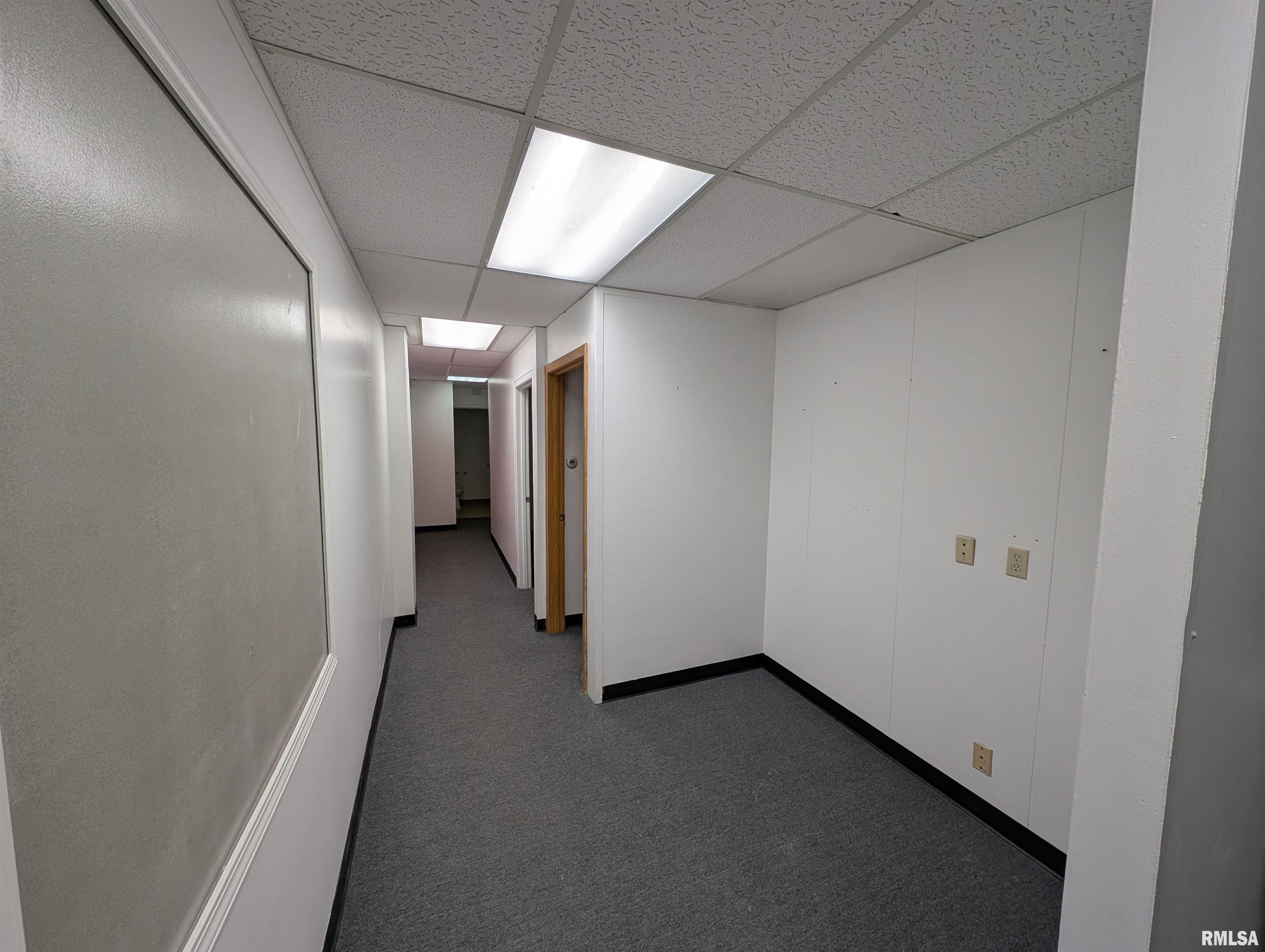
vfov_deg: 94.6
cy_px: 476
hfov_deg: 110.5
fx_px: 439
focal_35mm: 12
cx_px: 632
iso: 56
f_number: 1.95
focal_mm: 2.23
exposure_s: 1/120
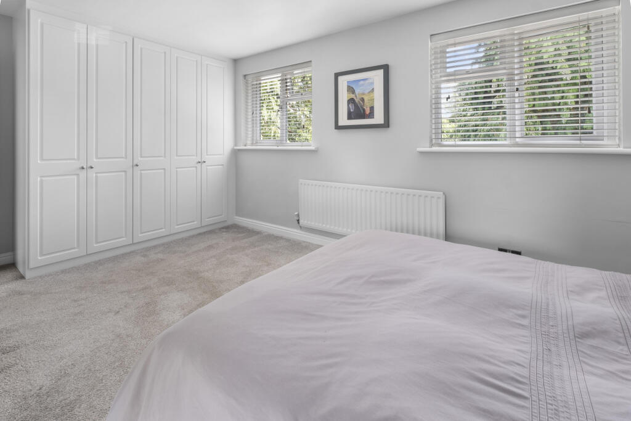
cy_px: 210
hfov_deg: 100.4
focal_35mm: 15
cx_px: 316
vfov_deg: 77.3
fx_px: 263
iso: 160
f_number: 8
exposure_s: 2.6
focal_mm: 10
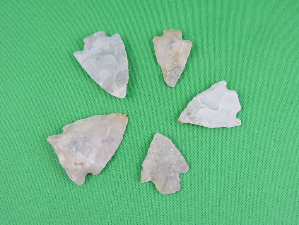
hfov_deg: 60.0
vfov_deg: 46.8
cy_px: 112
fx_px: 259
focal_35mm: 30
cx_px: 150
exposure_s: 1/125
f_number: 3.5
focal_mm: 5.4
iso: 640
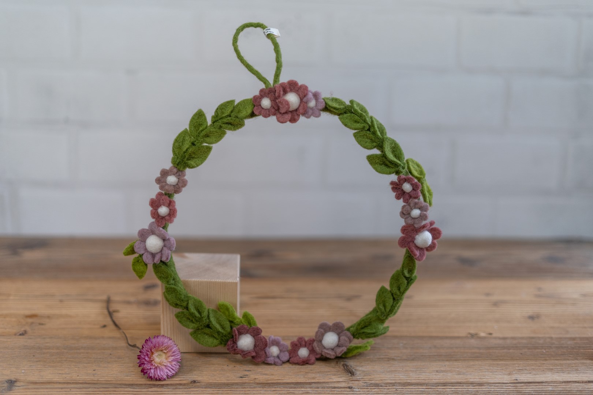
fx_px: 824
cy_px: 198
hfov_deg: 39.6
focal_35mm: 50
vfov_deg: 27.0
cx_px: 296
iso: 250
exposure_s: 1/400
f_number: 1.8
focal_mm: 50
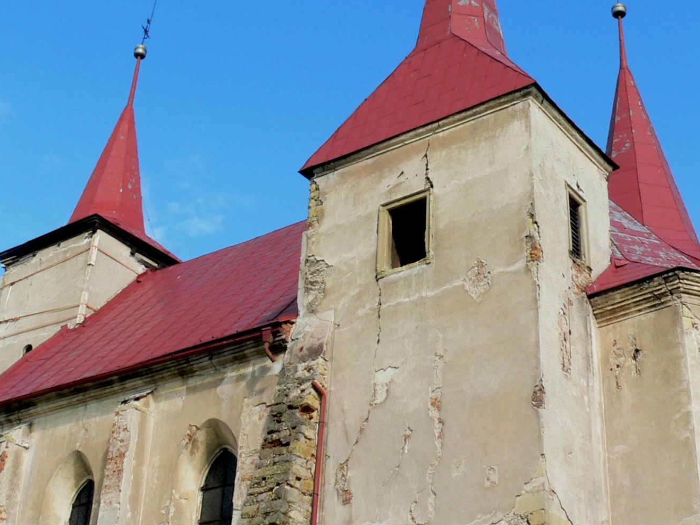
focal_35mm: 56
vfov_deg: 25.8
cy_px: 132
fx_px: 1132
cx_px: 432
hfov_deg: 34.2
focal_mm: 6
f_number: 8
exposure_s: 1/125
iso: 100
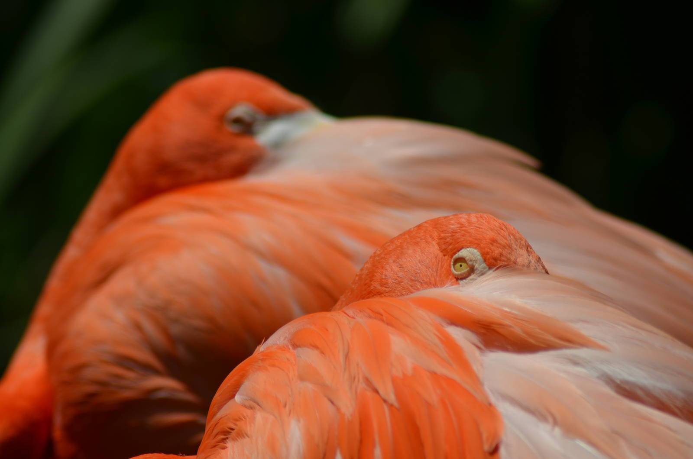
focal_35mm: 450
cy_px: 230
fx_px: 8645
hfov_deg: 4.6
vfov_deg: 3.0
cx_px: 346
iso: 200
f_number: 6.3
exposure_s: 1/2500
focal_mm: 300
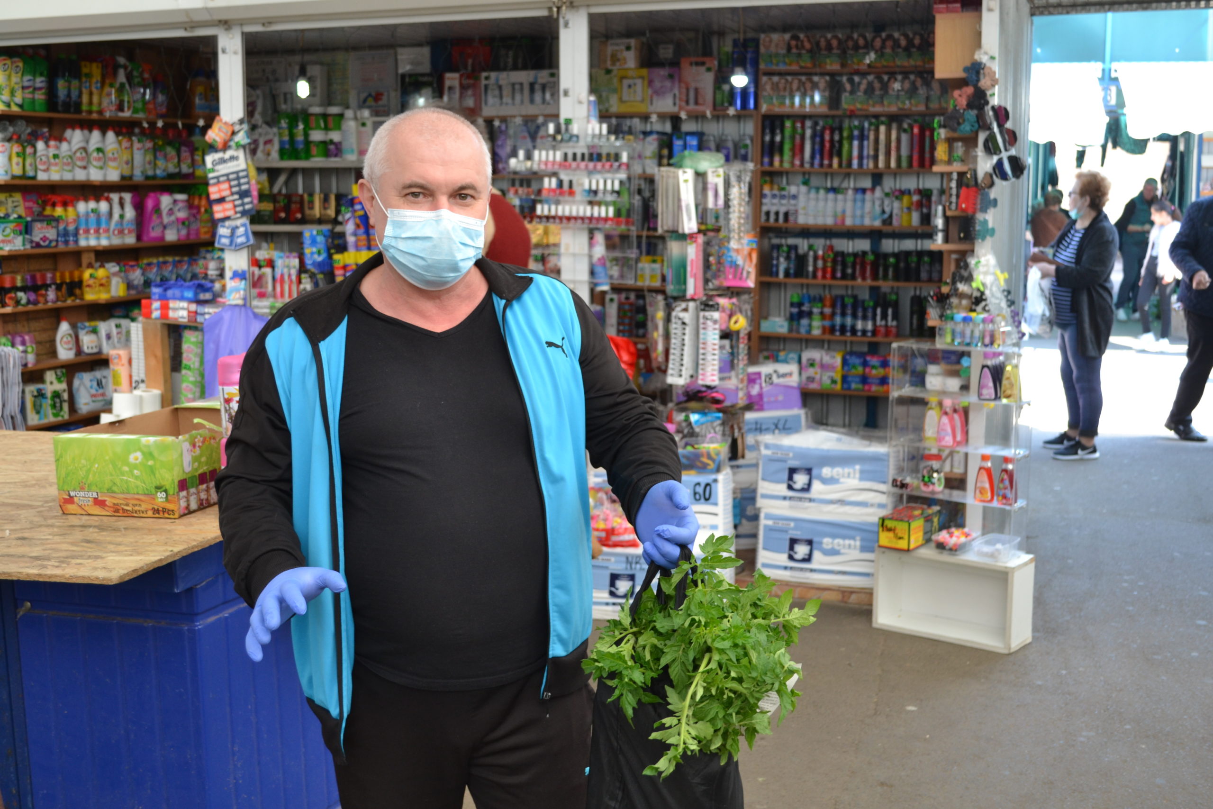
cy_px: 404
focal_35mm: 42
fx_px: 1415
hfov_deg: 46.4
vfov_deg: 31.9
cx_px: 606
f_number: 5
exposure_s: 1/100
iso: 400
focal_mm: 28
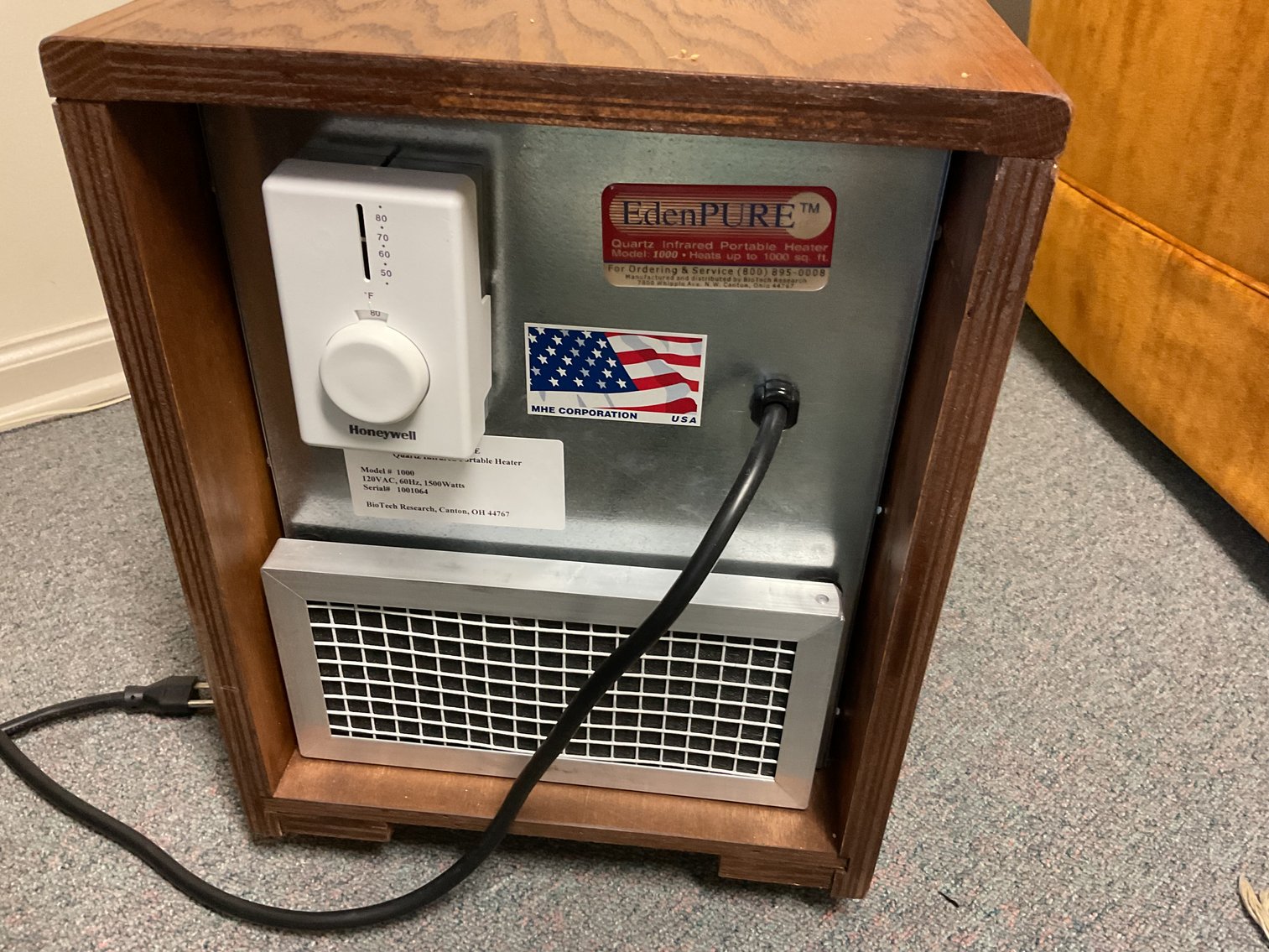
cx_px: 634
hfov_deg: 61.7
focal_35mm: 29
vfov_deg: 48.2
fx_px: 1063
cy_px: 476
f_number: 1.8
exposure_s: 1/40
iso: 250
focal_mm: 3
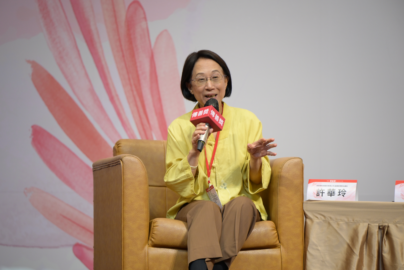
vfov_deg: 7.6
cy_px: 135
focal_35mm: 180
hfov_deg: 11.4
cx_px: 202
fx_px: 2020
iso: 1250
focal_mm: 180
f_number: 2.8
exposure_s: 1/200
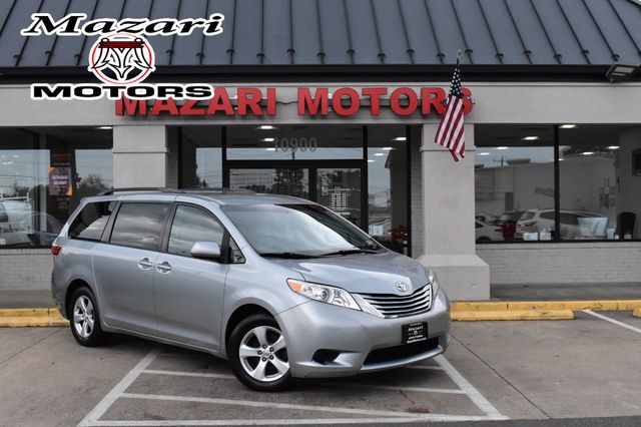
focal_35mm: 44
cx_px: 320
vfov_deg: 30.8
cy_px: 214
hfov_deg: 45.0
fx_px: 774
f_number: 13
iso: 2500
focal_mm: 29
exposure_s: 1/1000
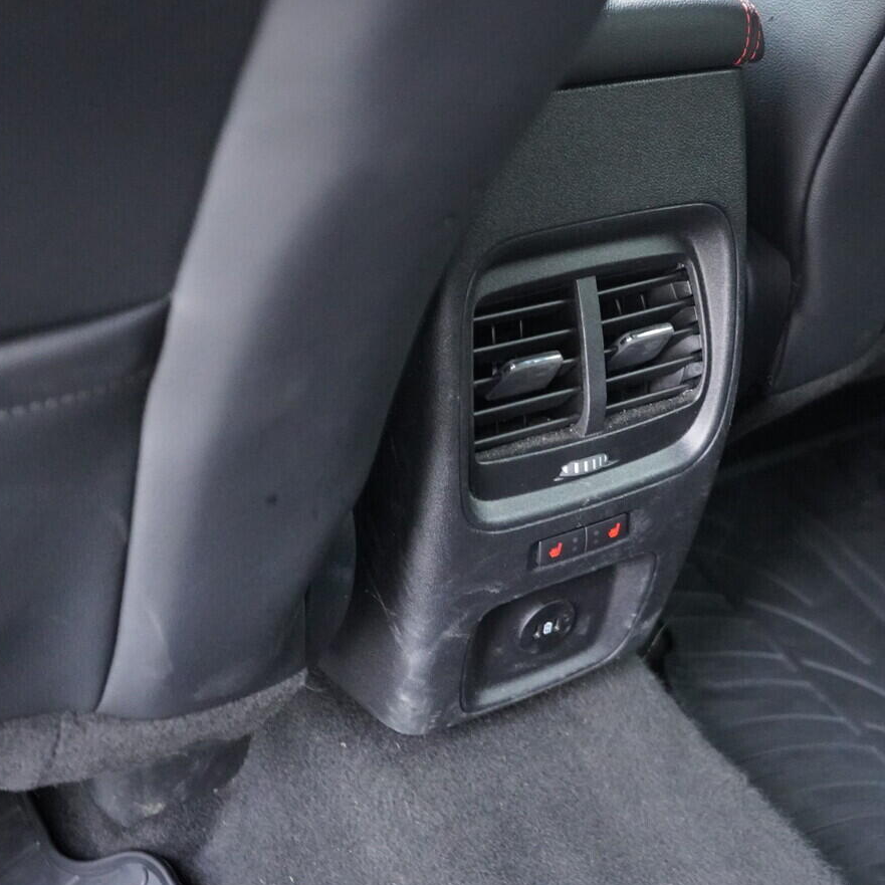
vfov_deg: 34.0
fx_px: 1446
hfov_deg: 33.7
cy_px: 433
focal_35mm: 50
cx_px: 596
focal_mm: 24
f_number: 2.8
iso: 5000
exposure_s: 1/40
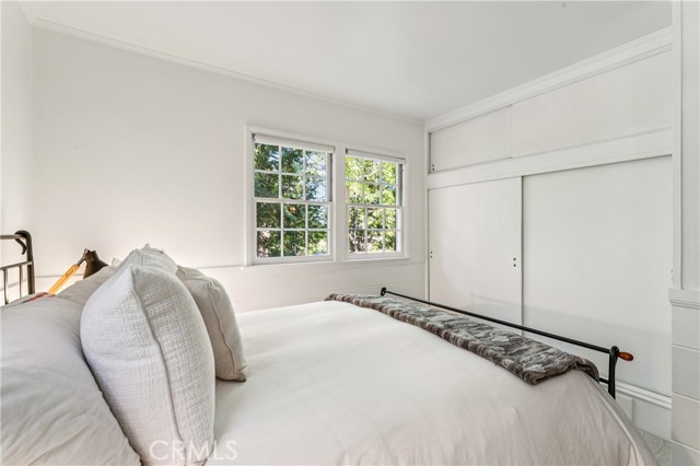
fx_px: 315
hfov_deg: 96.1
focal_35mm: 16
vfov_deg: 73.0
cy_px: 233
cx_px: 350
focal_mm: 16.2
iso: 100
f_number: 13
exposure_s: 1/1.25
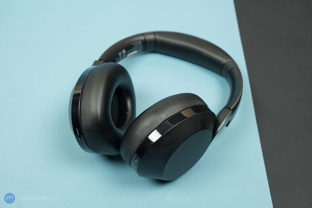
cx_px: 156
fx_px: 338
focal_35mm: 39
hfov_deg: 49.6
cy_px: 104
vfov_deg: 34.2
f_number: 7.1
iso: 1250
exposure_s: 1/80
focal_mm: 39
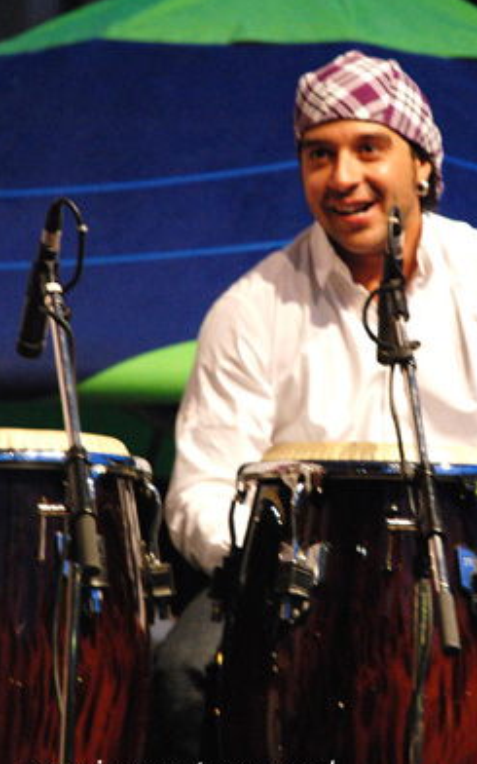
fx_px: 5484
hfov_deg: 5.0
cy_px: 341
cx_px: 309
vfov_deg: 8.0
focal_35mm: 264
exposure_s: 1/20
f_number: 5.6
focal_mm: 135
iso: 1600
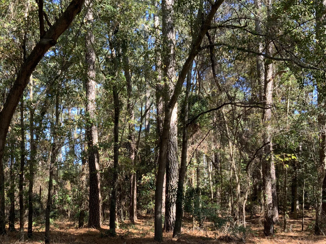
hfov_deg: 42.7
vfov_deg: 32.5
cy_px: 171
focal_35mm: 44
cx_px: 128
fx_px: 414
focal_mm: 3
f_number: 1.8
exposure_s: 1/122
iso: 32
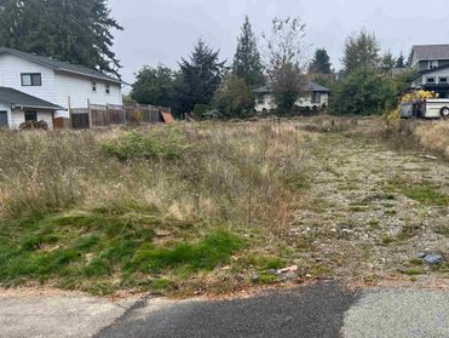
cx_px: 295
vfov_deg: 40.7
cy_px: 185
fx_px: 454
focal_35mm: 35
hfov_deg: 51.7
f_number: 1.5
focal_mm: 5.7
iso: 50
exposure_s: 1/461
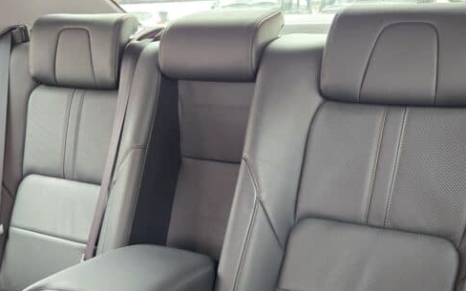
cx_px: 185
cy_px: 260
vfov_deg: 30.6
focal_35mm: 40
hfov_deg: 49.0
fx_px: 508
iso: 320
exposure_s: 1/100
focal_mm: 5.4
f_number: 1.8
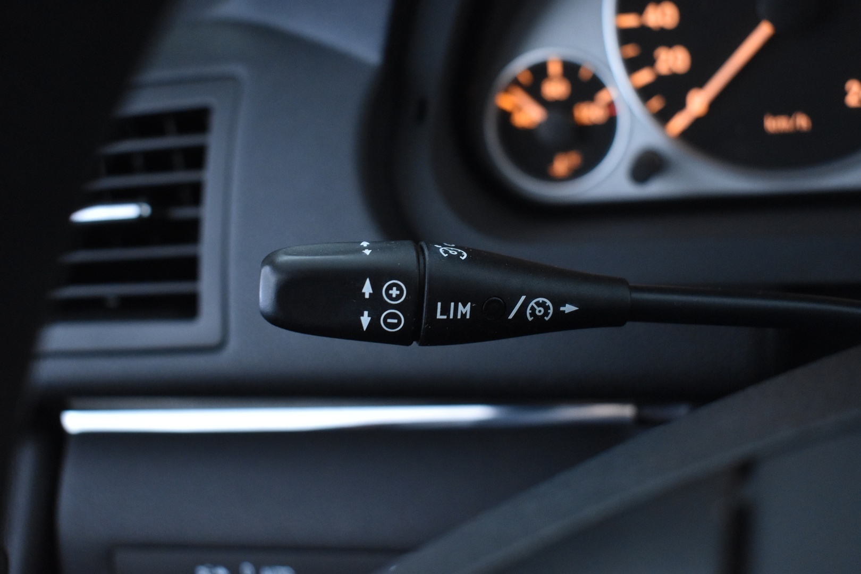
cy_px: 287
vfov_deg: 29.9
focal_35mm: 45
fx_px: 1076
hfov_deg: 43.6
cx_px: 430
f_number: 4.2
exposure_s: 1/40
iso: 3200
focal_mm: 30
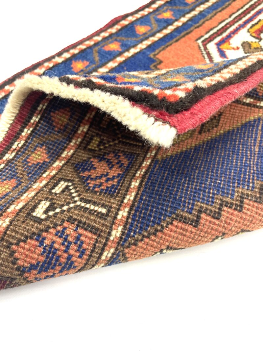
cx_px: 132
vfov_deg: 67.3
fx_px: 263
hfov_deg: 53.1
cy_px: 176
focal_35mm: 26
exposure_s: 1/100
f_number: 1.6
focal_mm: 4.2
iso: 125
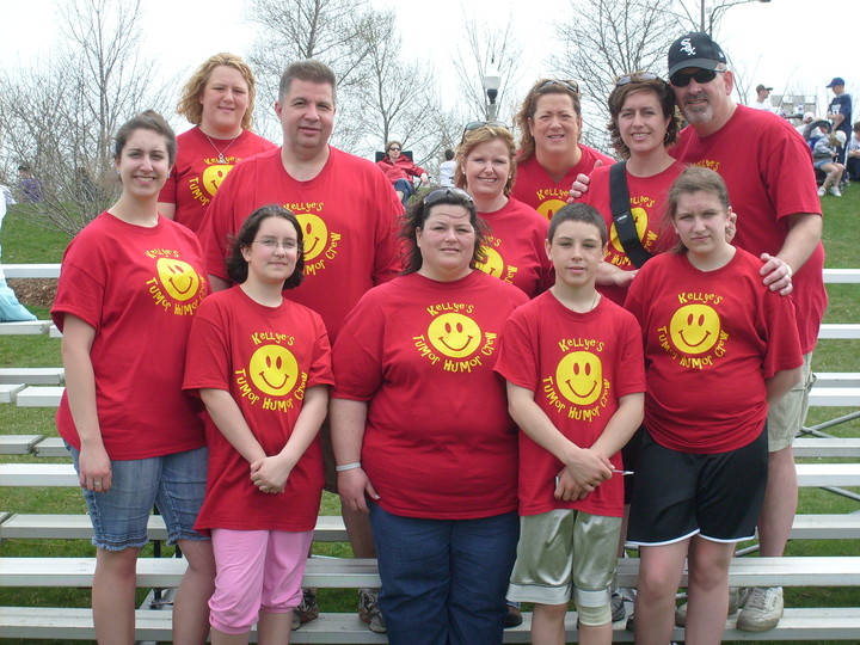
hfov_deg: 27.0
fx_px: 1789
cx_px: 430
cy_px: 322
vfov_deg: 20.4
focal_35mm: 72
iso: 80
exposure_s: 1/500
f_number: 3.9
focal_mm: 12
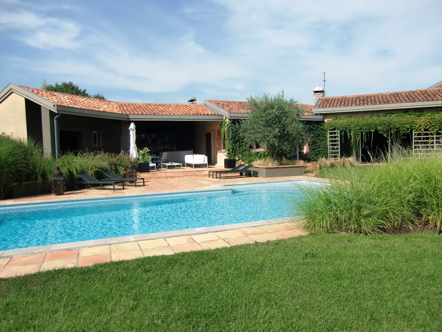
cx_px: 221
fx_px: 306
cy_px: 166
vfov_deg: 56.8
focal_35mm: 24
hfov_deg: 71.6
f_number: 3.2
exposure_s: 1/1000
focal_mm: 4.3
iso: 64
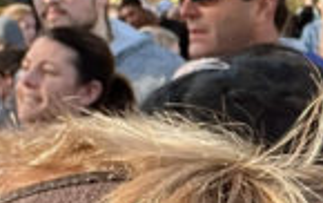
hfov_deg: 11.9
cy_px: 127
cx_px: 392
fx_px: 1516
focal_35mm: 172
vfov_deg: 7.6
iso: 25
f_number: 2.2
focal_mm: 2.71
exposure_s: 1/121
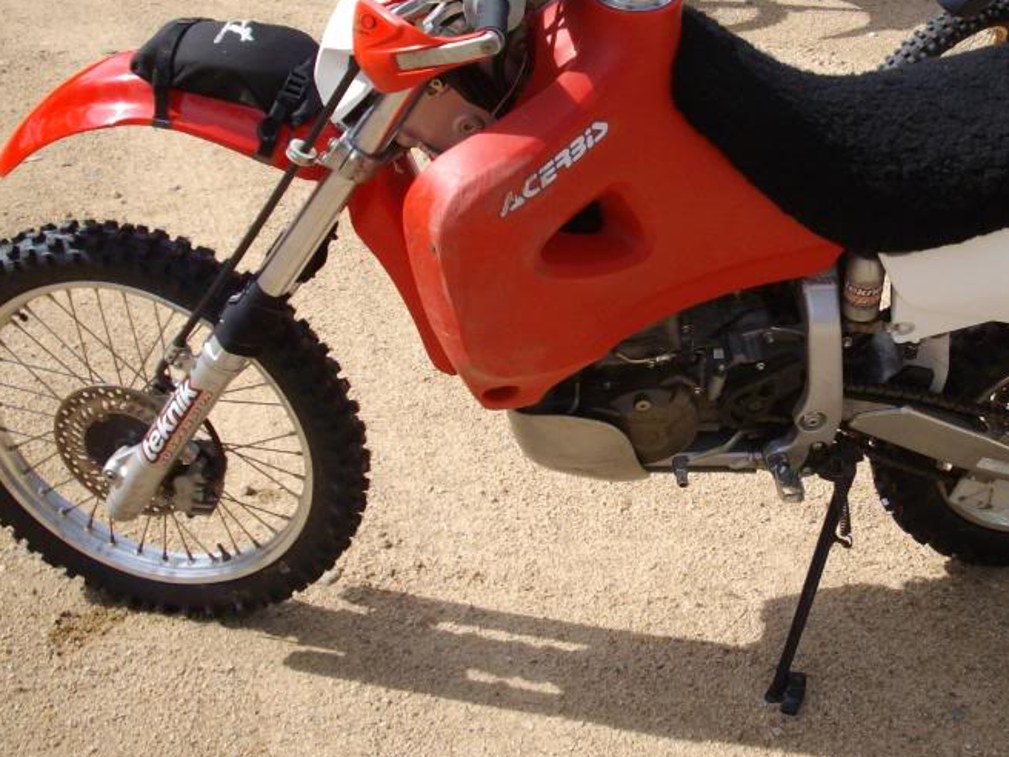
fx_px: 1661
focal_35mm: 57
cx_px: 695
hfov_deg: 33.4
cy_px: 277
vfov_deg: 25.6
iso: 80
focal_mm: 6.2
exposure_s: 1/200
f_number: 5.6
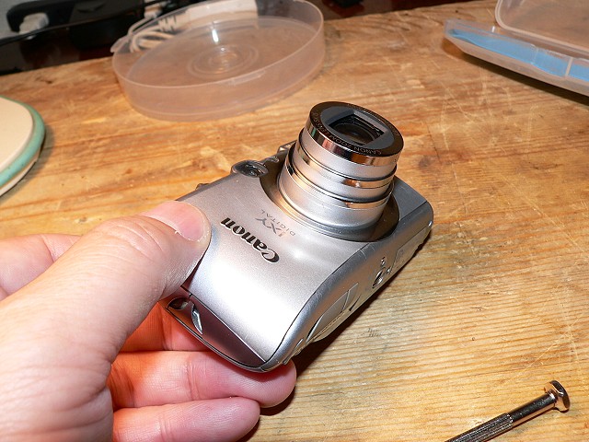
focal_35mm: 36
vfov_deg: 39.7
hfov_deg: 51.4
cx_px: 294
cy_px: 221
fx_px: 613
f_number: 4
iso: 80
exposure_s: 1/30
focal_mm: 6
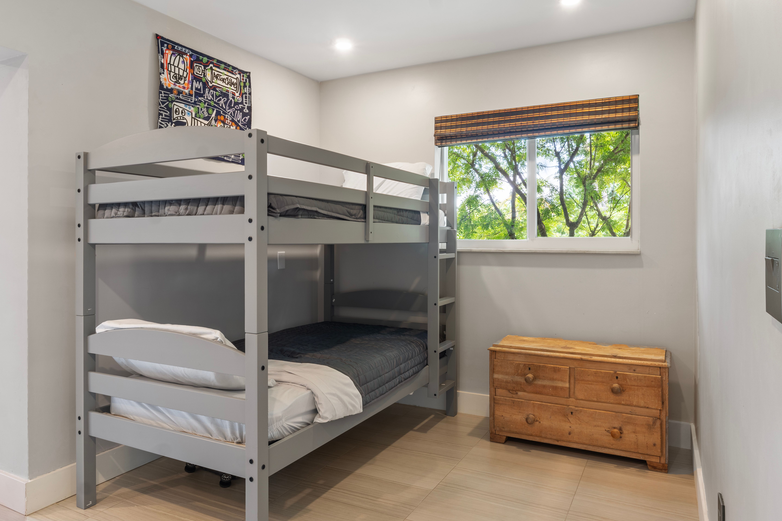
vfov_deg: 54.3
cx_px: 388
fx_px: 507
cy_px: 250
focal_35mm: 23
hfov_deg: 75.2
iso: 125
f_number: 10
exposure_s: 13
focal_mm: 14.9
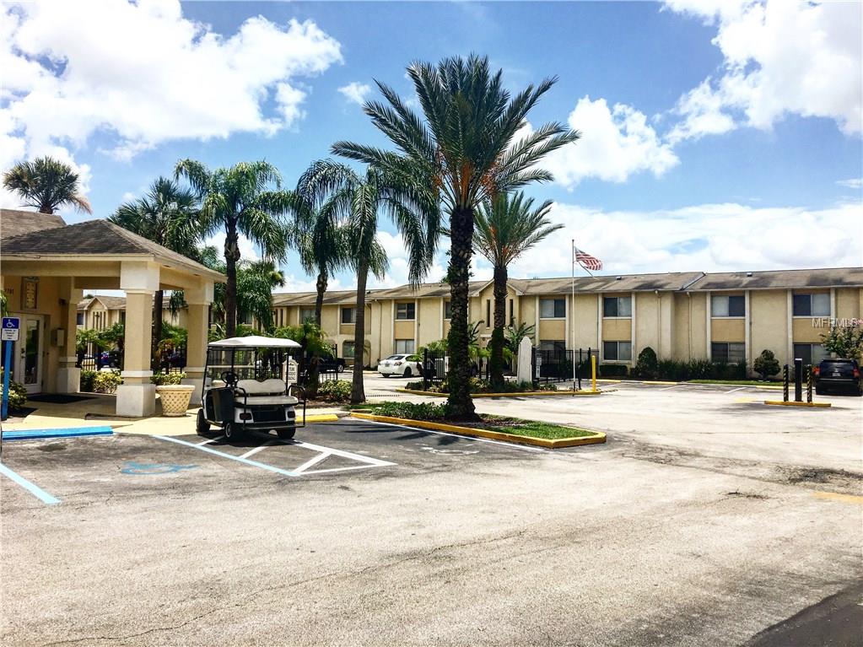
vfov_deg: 48.2
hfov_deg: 61.7
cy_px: 324
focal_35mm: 29
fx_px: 723
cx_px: 432
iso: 25
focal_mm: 4.15
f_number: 2.2
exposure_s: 1/2747
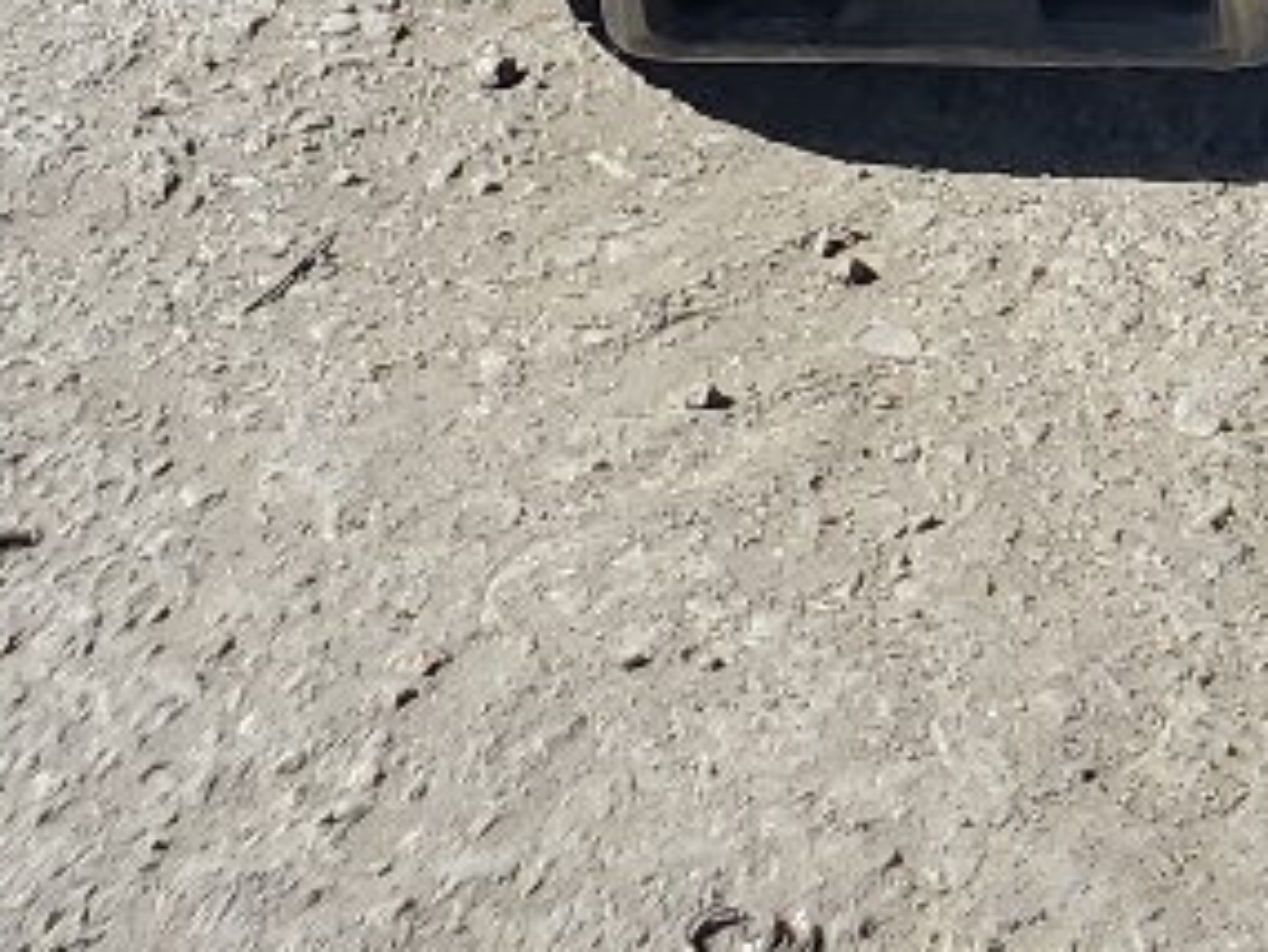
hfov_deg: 12.2
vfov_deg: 8.9
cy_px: -1553
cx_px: 2434
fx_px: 5350
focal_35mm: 146
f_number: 1.5
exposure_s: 1/2500
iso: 50
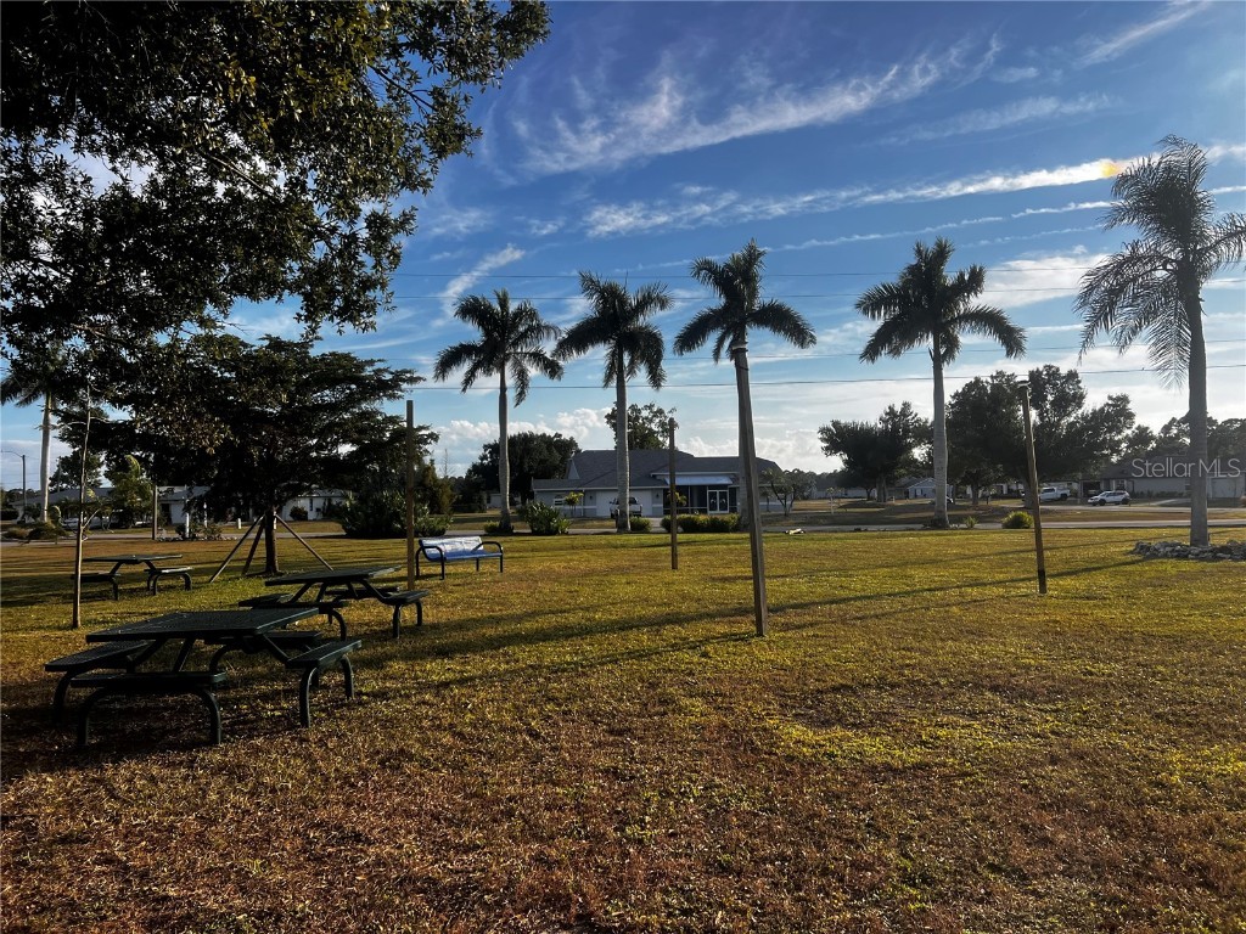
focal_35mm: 26
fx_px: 936
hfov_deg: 67.3
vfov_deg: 53.1
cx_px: 623
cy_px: 467
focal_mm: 5.7
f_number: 1.5
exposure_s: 1/5076
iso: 50
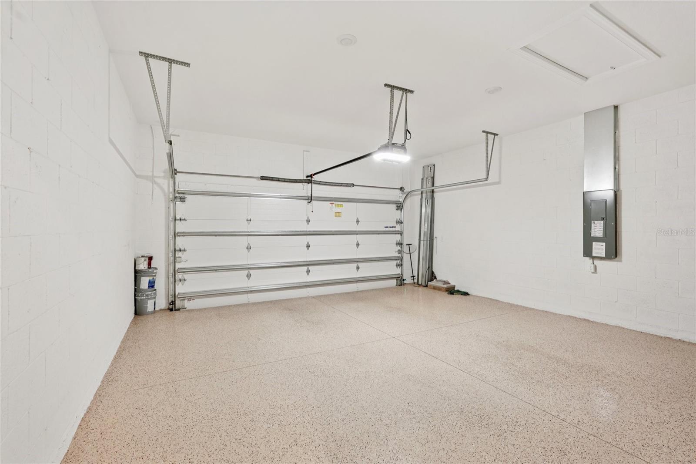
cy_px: 232
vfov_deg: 73.7
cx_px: 348
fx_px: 309
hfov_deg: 96.7
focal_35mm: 16
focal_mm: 16
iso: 400
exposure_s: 1/4
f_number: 8
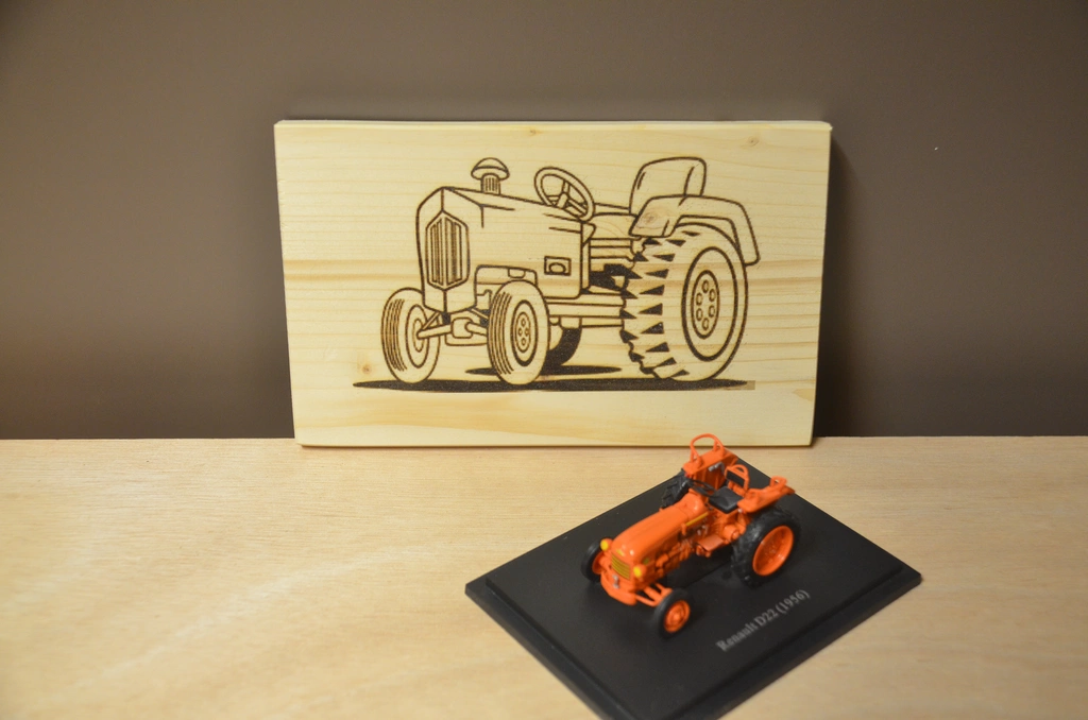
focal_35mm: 39
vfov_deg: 34.1
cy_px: 360
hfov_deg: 49.6
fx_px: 1176
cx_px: 544
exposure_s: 1/30
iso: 1000
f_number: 3.8
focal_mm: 26
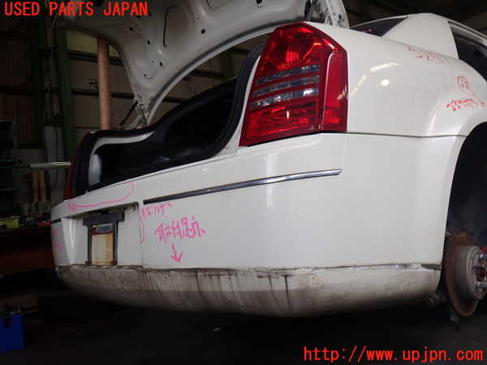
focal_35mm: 30
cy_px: 182
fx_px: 422
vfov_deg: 46.8
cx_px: 244
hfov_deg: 60.0
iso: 100
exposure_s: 1/160
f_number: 2.3
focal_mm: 5.4
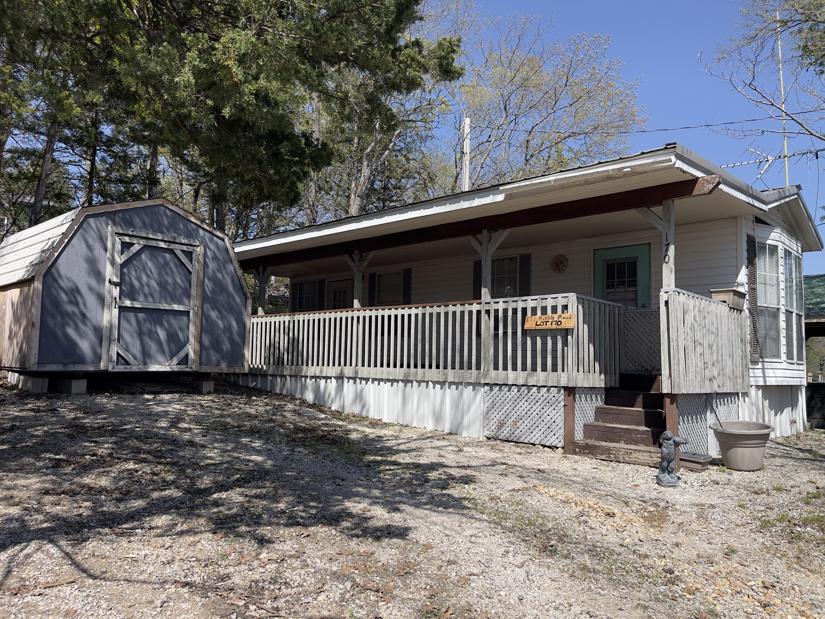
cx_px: 412
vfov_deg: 54.9
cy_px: 310
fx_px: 596
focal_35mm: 25
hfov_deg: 69.4
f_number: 1.6
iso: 32
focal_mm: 5.1
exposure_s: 1/2786
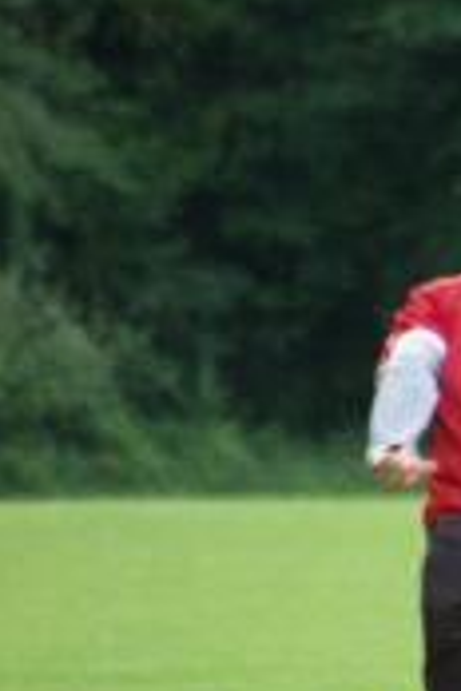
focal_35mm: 938
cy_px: 453
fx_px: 18016
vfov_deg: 2.2
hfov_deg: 1.5
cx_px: 829
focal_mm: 240
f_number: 5.3
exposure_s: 1/500
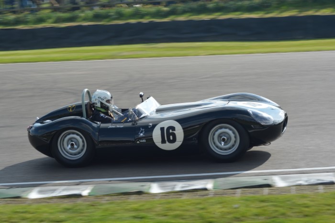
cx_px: 168
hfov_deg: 19.5
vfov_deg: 13.0
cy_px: 112
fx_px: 977
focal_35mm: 105
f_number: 11
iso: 400
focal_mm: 70
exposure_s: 1/320
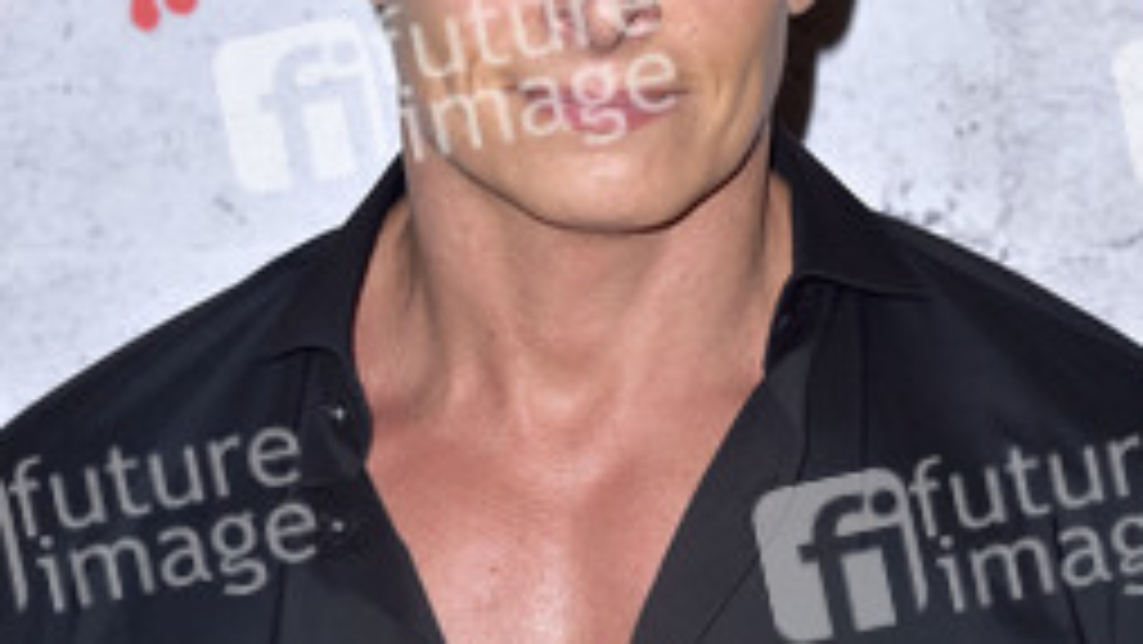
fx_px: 7518
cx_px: 578
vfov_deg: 4.9
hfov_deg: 8.7
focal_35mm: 248
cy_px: 311
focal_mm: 150
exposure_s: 1/250
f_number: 7.1
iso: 320
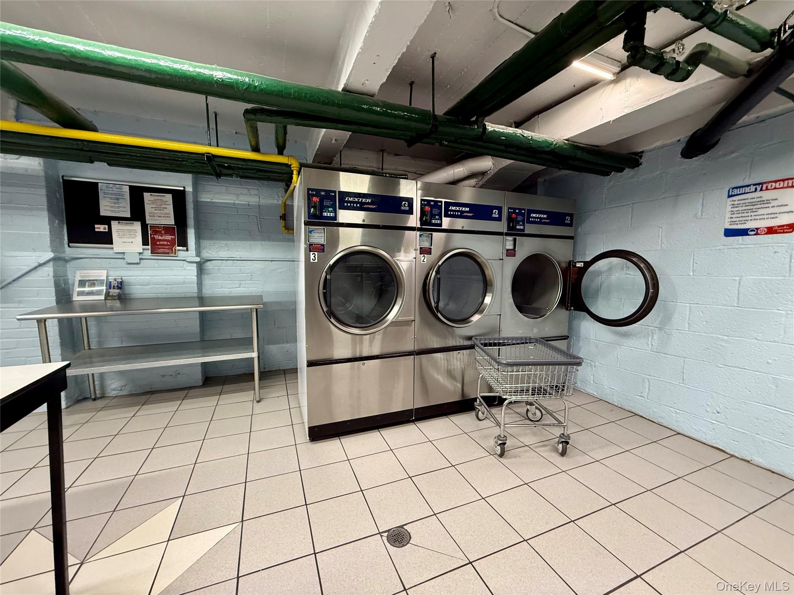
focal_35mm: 14
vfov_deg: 85.7
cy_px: 298
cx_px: 397
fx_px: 321
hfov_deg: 102.1
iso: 320
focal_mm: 2.22
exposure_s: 1/60
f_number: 2.2
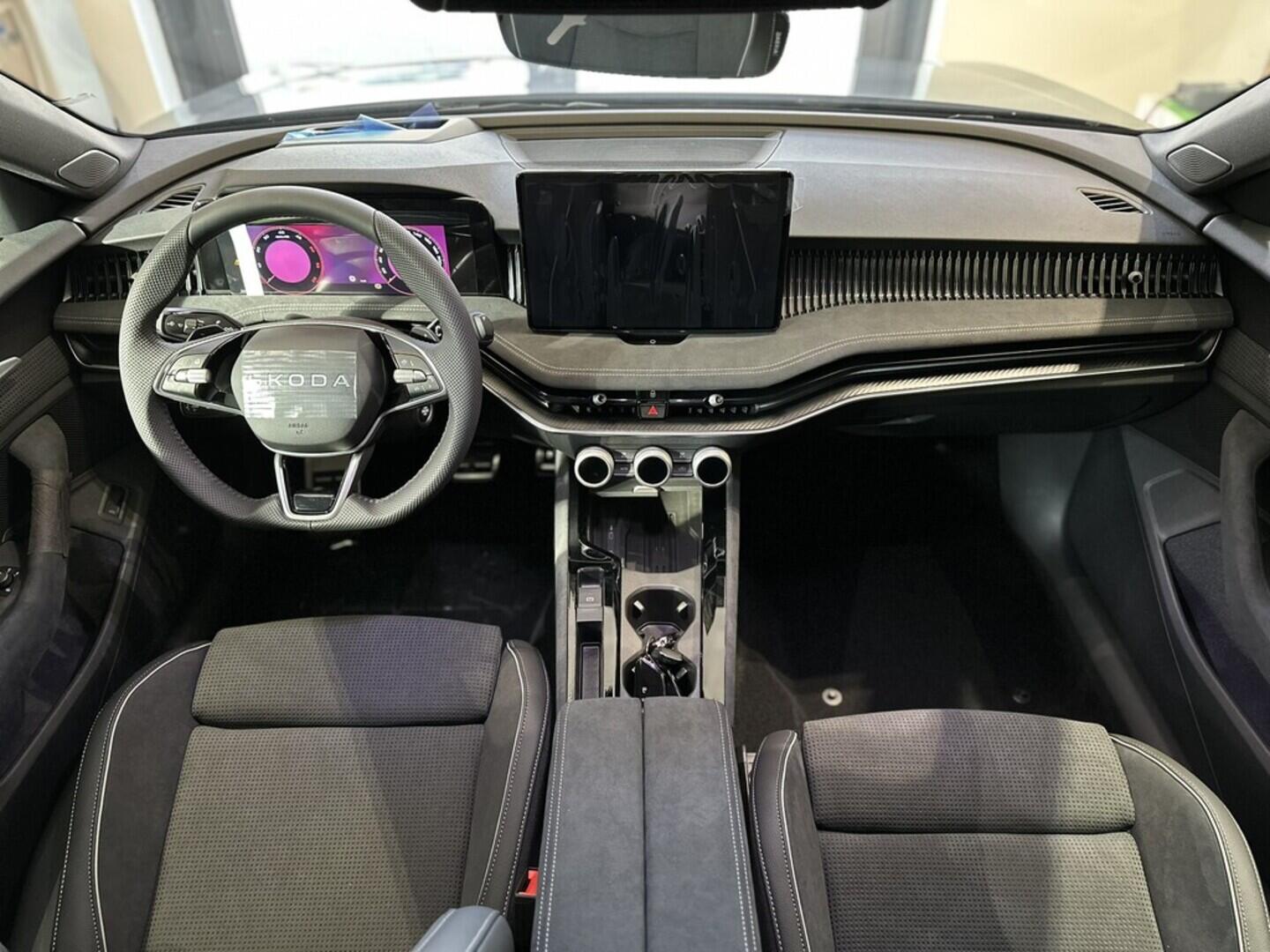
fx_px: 881
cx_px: 635
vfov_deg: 56.8
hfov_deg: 71.6
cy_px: 476
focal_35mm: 24
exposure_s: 1/49
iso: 320
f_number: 1.78
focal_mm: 6.86
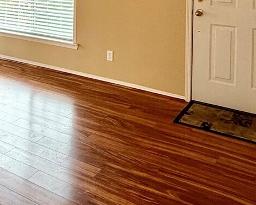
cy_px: -36
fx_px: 356
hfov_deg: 38.5
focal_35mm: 47
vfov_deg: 28.3
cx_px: 64
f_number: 2.2
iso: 160
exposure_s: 1/120
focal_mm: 2.22
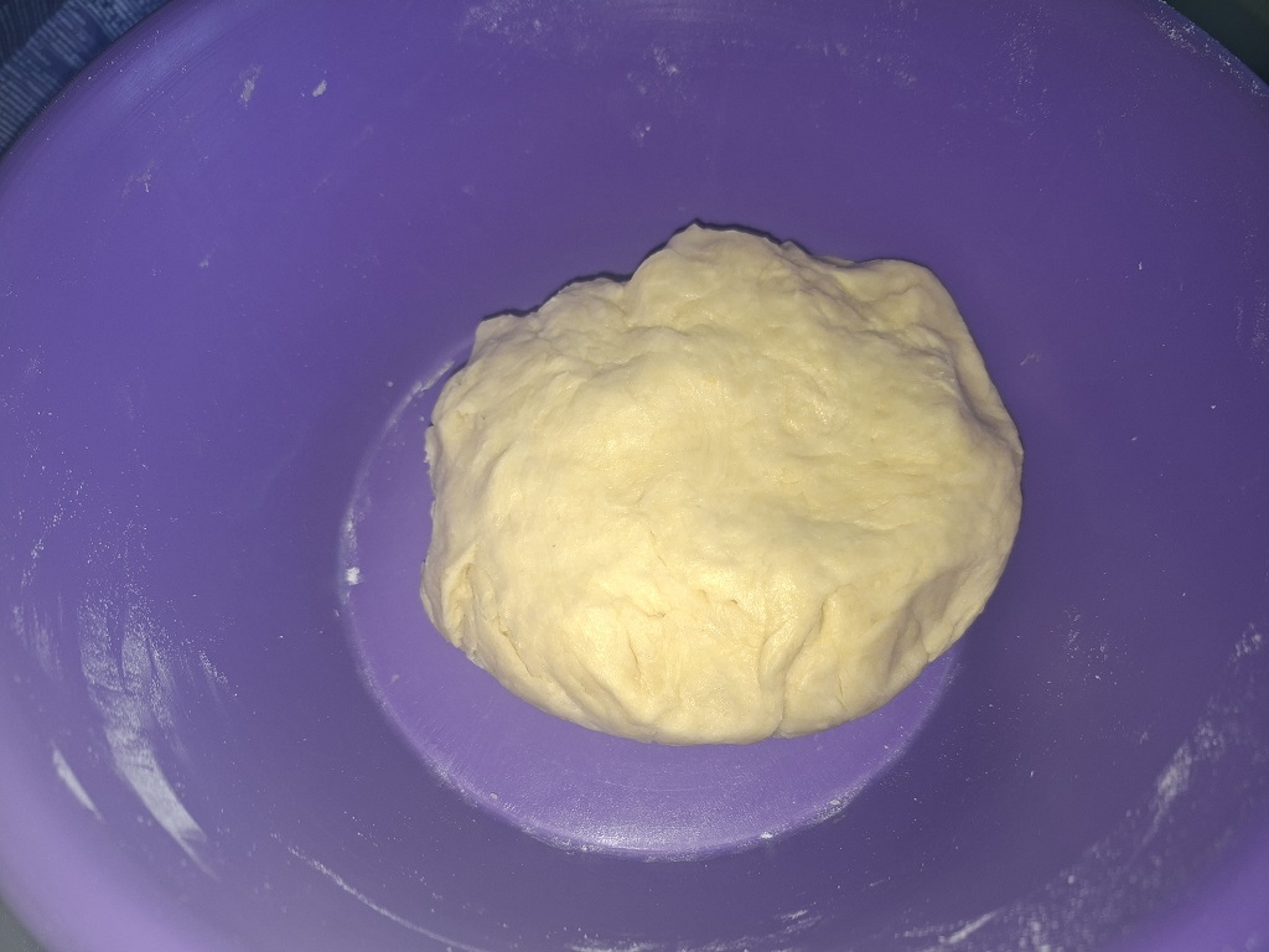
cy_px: 476
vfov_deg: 58.9
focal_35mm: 23
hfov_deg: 73.9
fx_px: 843
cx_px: 634
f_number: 1.8
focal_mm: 5.54
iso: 64
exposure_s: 1/100
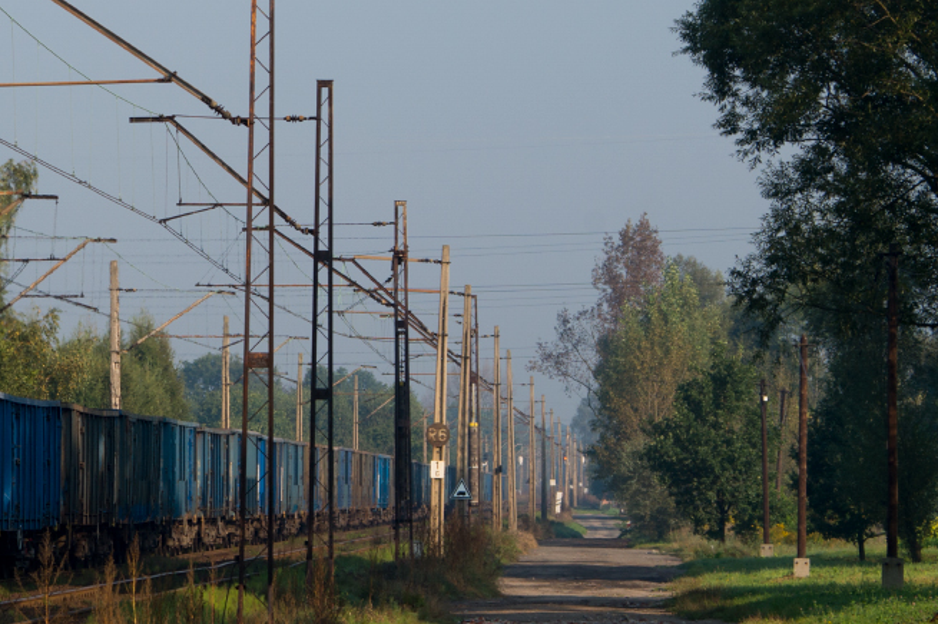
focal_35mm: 242
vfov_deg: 5.7
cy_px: 291
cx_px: 92
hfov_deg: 8.5
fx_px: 6302
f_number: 8
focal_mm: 87.5
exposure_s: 1/400
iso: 200
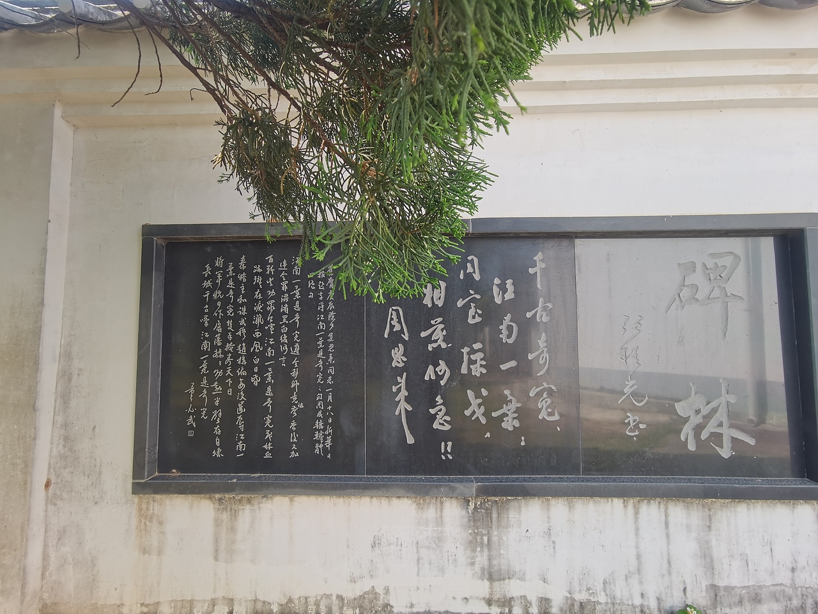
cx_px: 409
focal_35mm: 17
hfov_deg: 91.0
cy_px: 307
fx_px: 402
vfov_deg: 74.7
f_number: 2.2
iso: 50
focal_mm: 2.26
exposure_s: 1/259
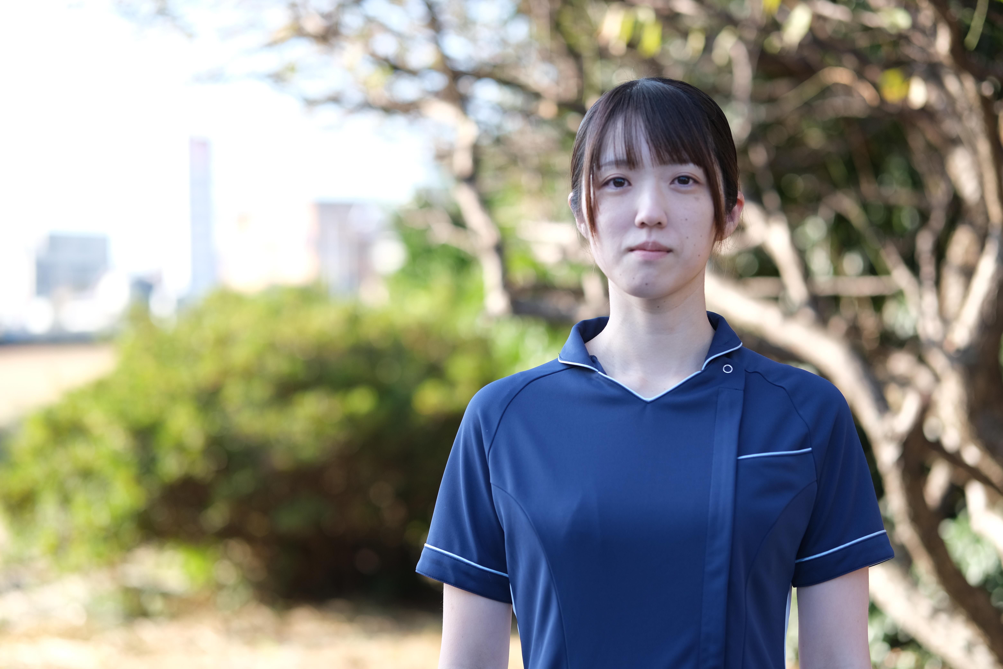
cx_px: 502
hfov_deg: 24.2
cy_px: 334
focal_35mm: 84
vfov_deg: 16.3
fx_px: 2340
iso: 160
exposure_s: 1/800
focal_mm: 56
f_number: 1.6
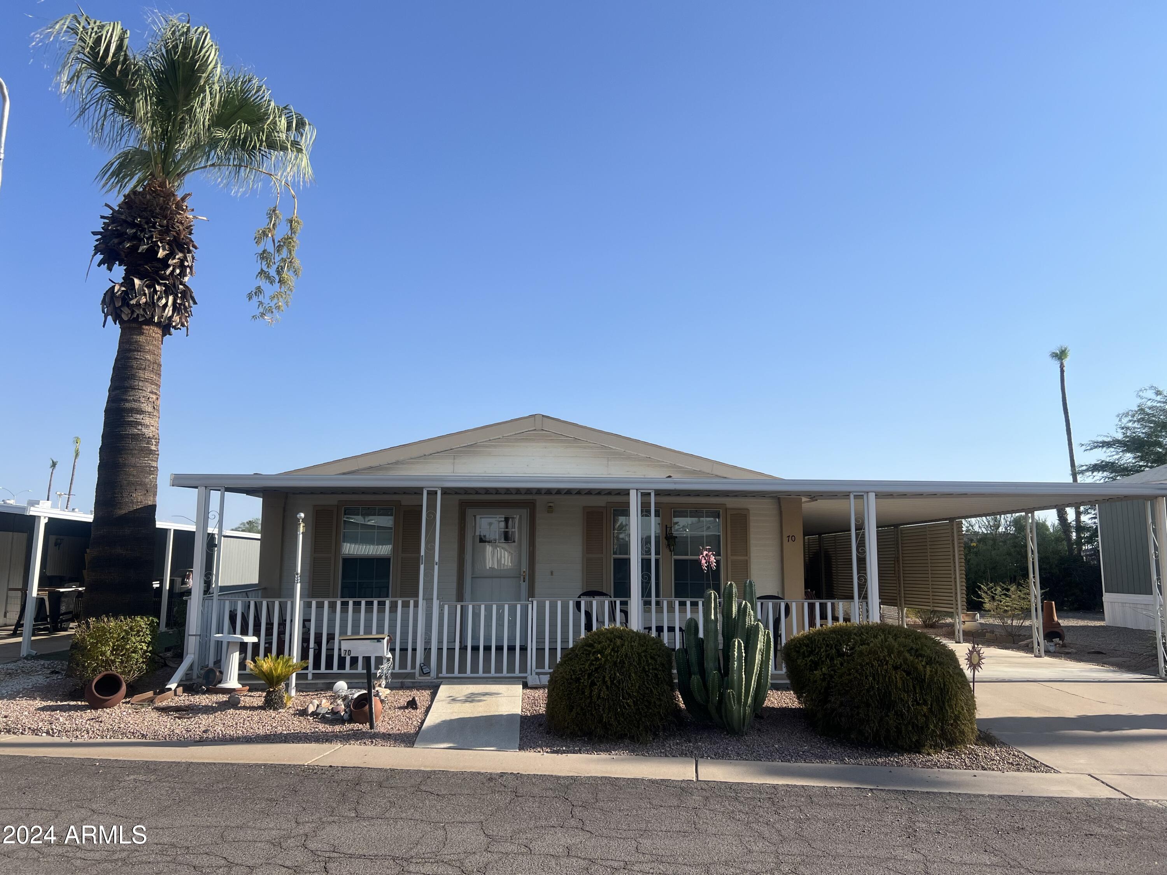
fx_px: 877
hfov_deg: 67.3
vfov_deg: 53.1
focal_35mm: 26
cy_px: 438
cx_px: 584
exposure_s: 1/4630
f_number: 1.5
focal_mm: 5.7
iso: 50
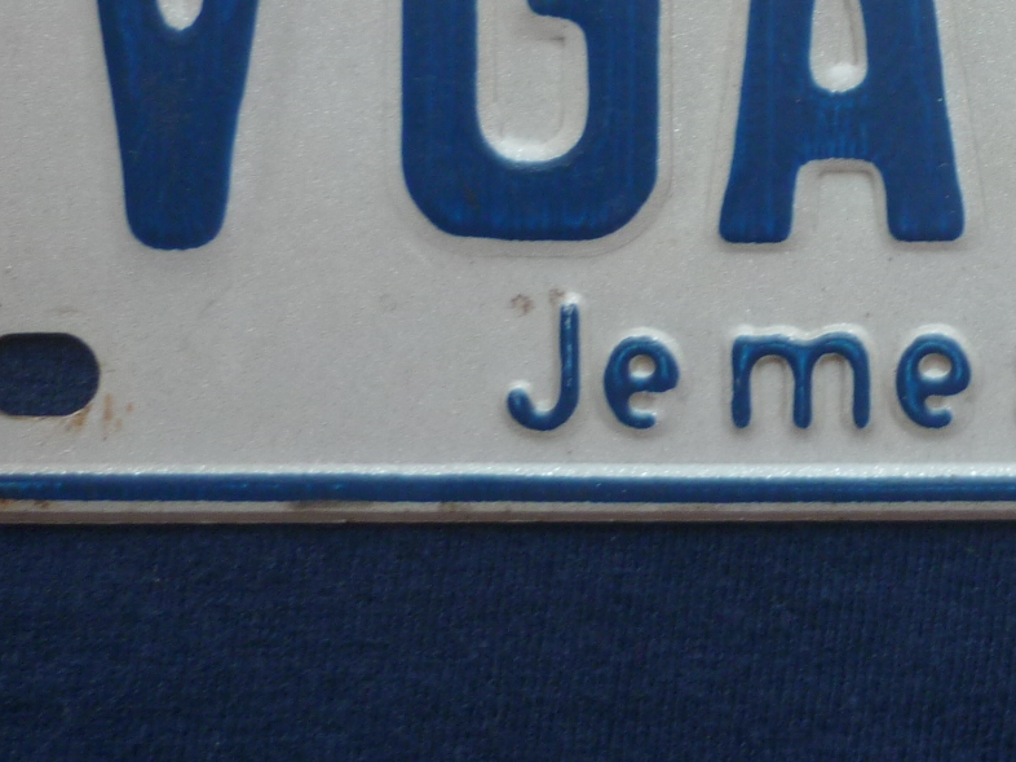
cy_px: -146
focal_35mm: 86
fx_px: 2523
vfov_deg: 16.5
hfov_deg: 21.7
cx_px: 1090
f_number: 2.8
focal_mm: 5.5
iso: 80
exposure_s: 1/40
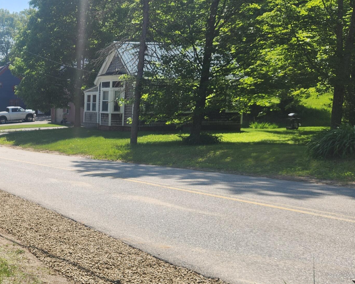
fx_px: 515
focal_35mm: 49
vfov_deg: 30.6
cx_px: -12
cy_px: 188
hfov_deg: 34.1
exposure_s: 1/1186
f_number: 1.8
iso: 20
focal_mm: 5.4
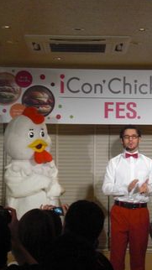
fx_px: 817
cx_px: 93
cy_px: 136
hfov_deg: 10.6
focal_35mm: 114
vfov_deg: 18.8
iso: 400
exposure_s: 1/125
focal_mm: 12.47
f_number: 4.5
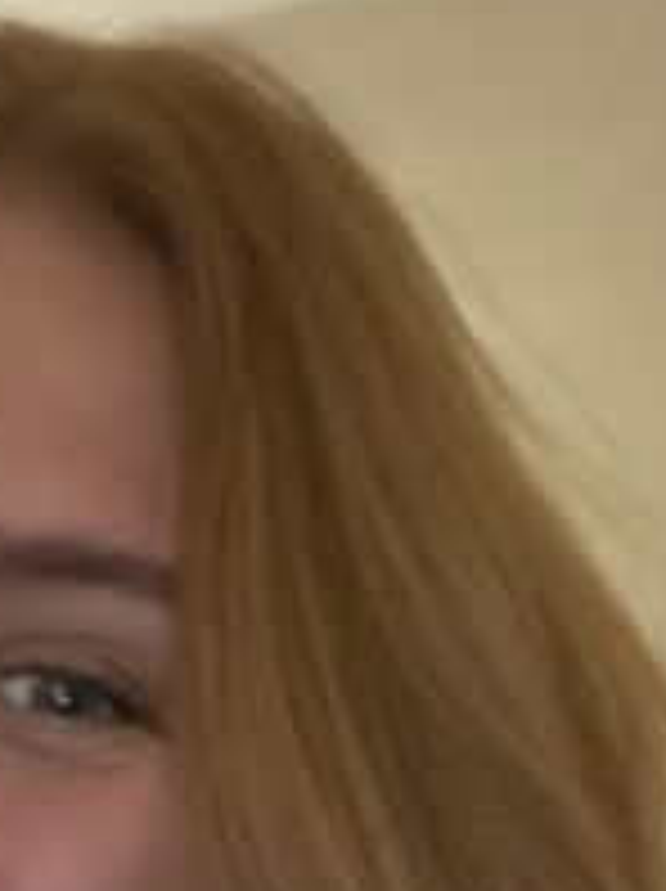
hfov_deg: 16.0
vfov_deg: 20.2
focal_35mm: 91
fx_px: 2339
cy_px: 1076
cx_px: 81
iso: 2000
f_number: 2.2
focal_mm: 2.71
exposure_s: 1/17
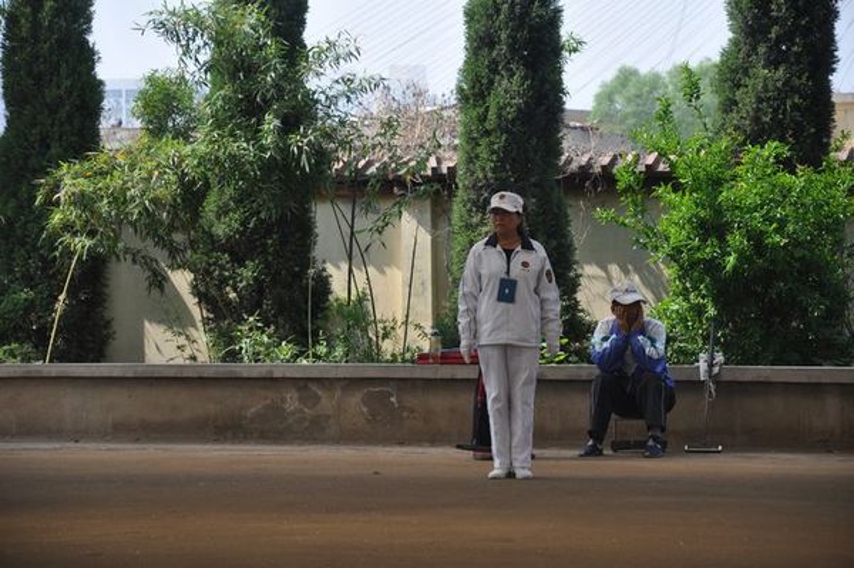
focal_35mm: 158
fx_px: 3733
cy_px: 284
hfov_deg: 13.1
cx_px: 427
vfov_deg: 8.7
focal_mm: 105
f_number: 6.3
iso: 400
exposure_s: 1/640
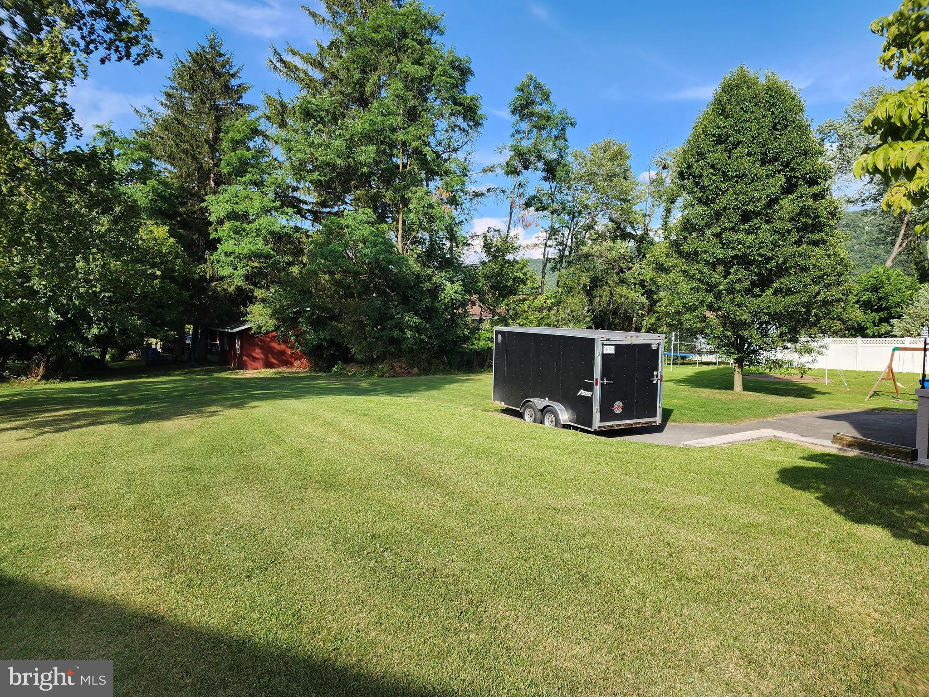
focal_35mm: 23
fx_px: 617
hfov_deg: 73.9
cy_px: 348
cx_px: 464
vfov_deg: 58.9
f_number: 1.8
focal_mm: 6.4
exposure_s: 1/512
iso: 12
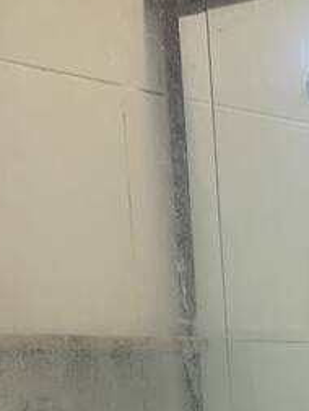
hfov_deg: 12.0
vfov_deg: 15.8
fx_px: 1320
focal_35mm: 111
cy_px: 669
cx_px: 607
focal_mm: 4.25
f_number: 1.8
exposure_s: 1/60
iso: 64
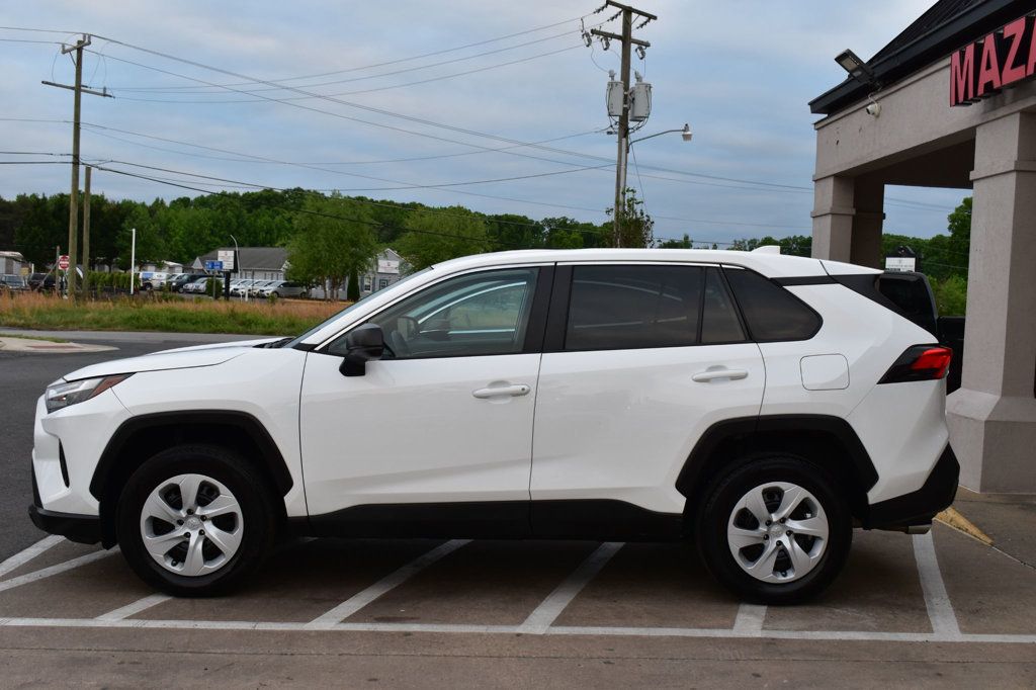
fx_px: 1251
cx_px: 518
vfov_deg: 30.8
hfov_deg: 45.0
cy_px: 345
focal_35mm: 44
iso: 400
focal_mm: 29
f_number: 9
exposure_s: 1/80
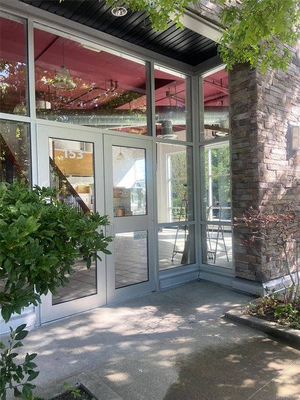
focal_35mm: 26
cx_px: 150
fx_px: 301
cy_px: 200
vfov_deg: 67.3
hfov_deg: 53.0
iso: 32
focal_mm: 4.25
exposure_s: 1/182
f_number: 1.8
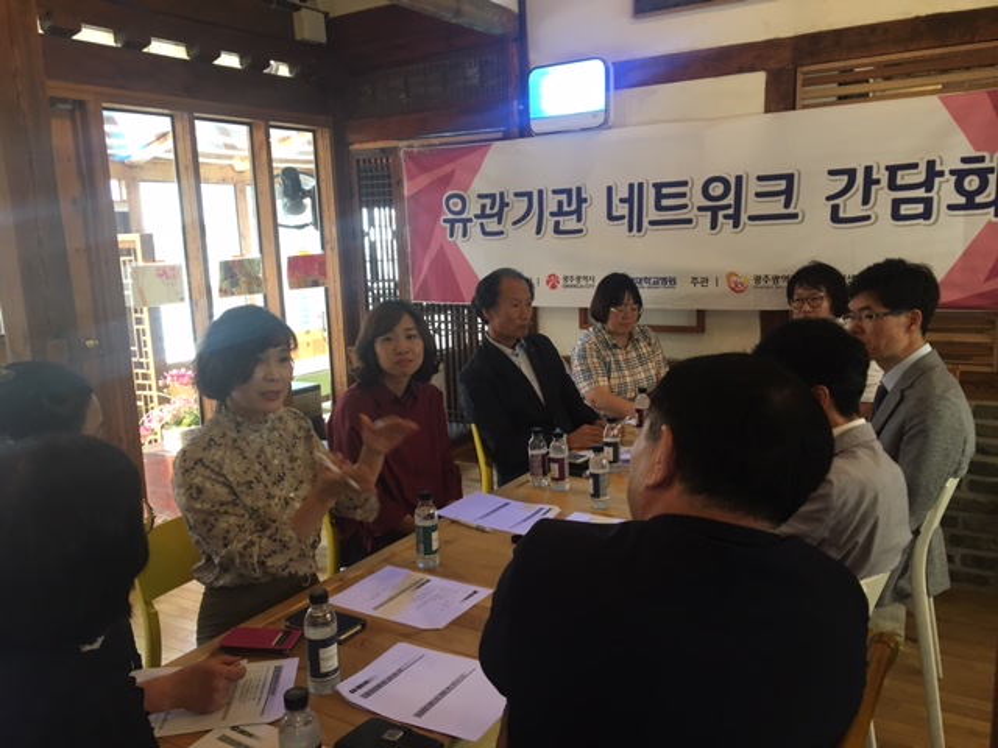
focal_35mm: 29
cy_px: 374
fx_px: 836
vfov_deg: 48.2
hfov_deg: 61.7
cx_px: 499
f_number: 2.2
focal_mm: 4.15
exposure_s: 1/30
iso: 100
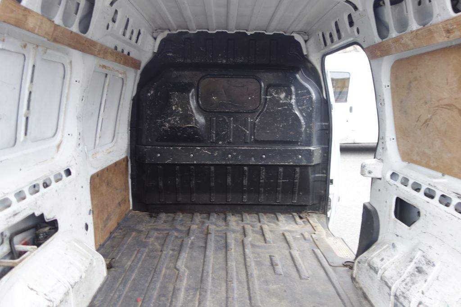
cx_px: 230
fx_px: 359
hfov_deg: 65.5
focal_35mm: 28
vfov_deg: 46.4
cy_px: 154
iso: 160
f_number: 1.8
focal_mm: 10.4
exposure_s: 1/30
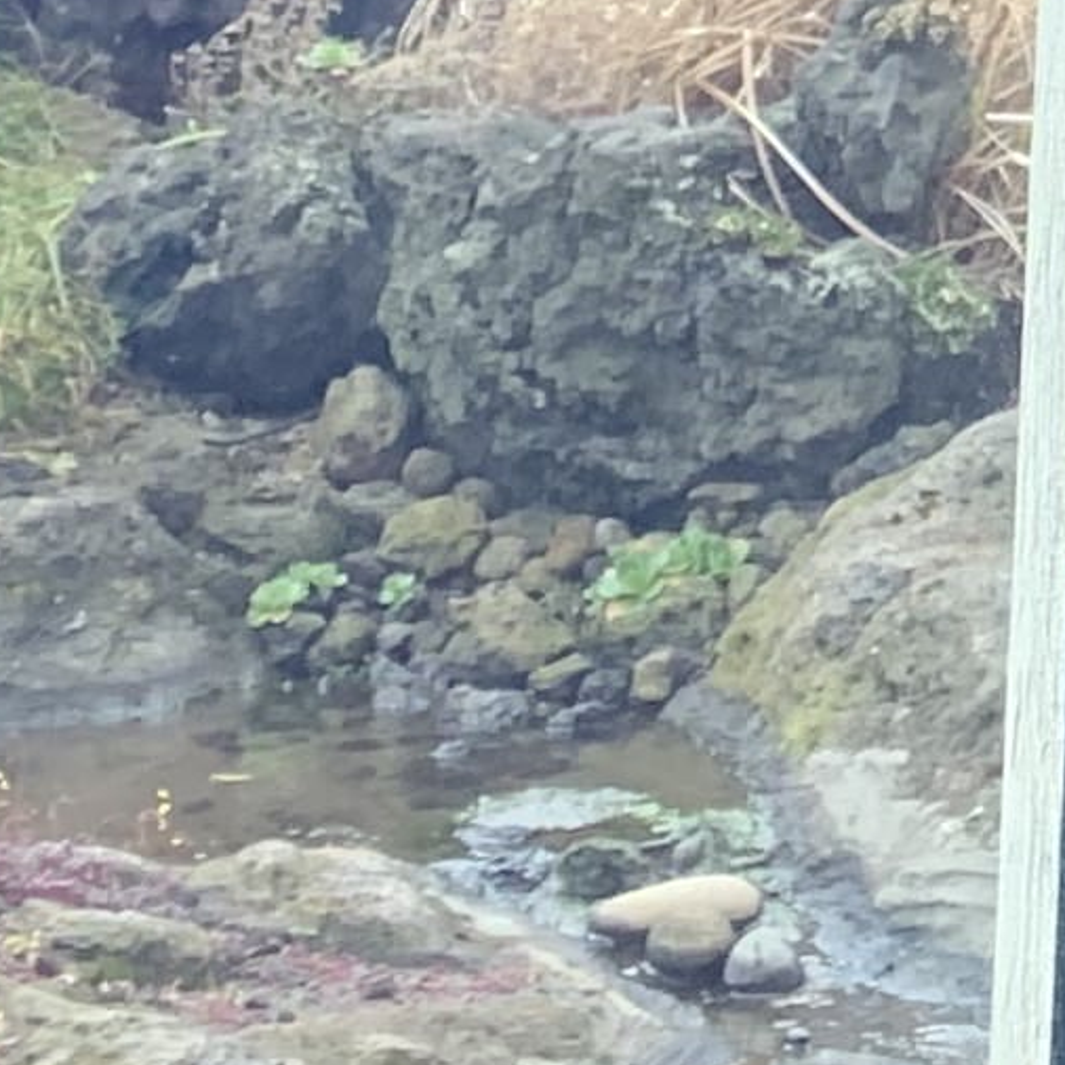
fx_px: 6370
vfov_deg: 8.6
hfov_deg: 8.2
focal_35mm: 183
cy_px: -1652
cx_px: 3172
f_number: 1.8
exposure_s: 1/60
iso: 80
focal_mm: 4.25
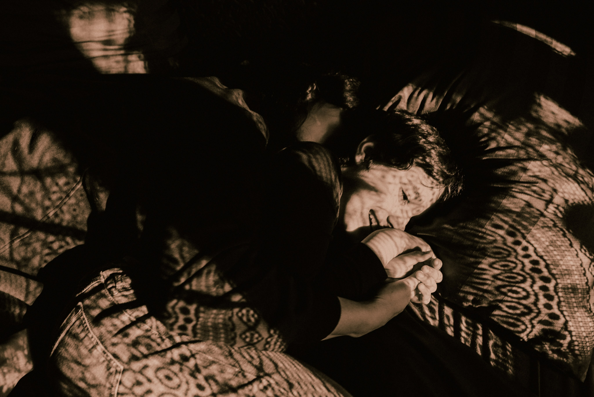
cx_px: 297
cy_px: 198
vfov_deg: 43.0
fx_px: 503
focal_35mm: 30
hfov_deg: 61.1
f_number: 4.5
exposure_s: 1/80
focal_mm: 30.5
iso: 500
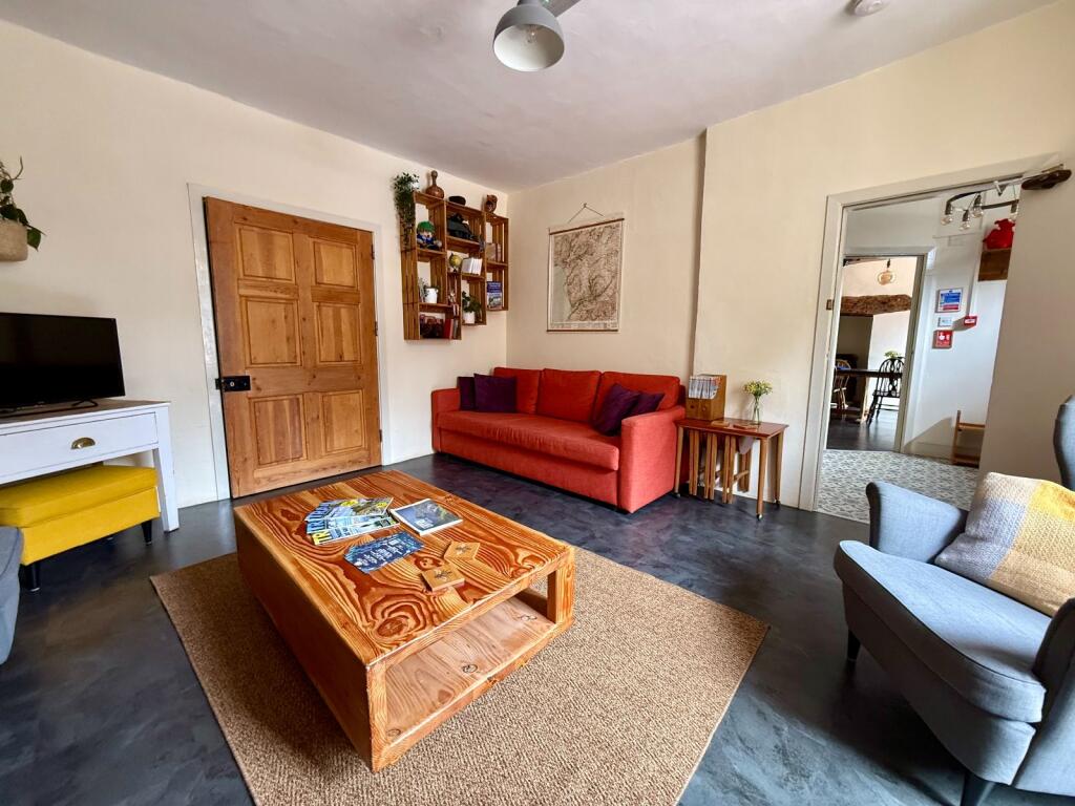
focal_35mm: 14
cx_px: 538
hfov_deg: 102.1
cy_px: 403
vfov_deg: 85.7
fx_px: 435
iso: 250
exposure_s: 1/50
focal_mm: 2.22
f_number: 2.2
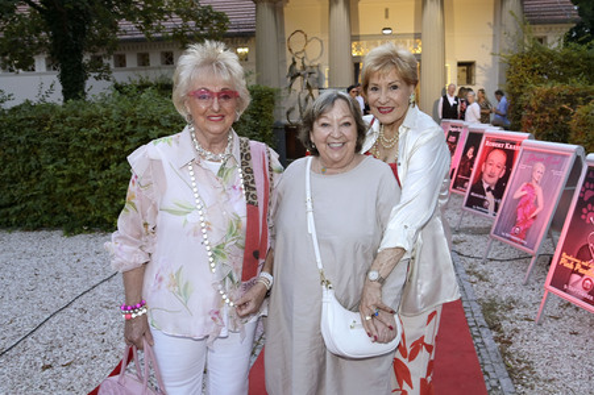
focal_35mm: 27
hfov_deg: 67.4
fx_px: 445
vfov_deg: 47.9
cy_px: 198
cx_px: 297
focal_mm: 27
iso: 800
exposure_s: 1/125
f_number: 5.6
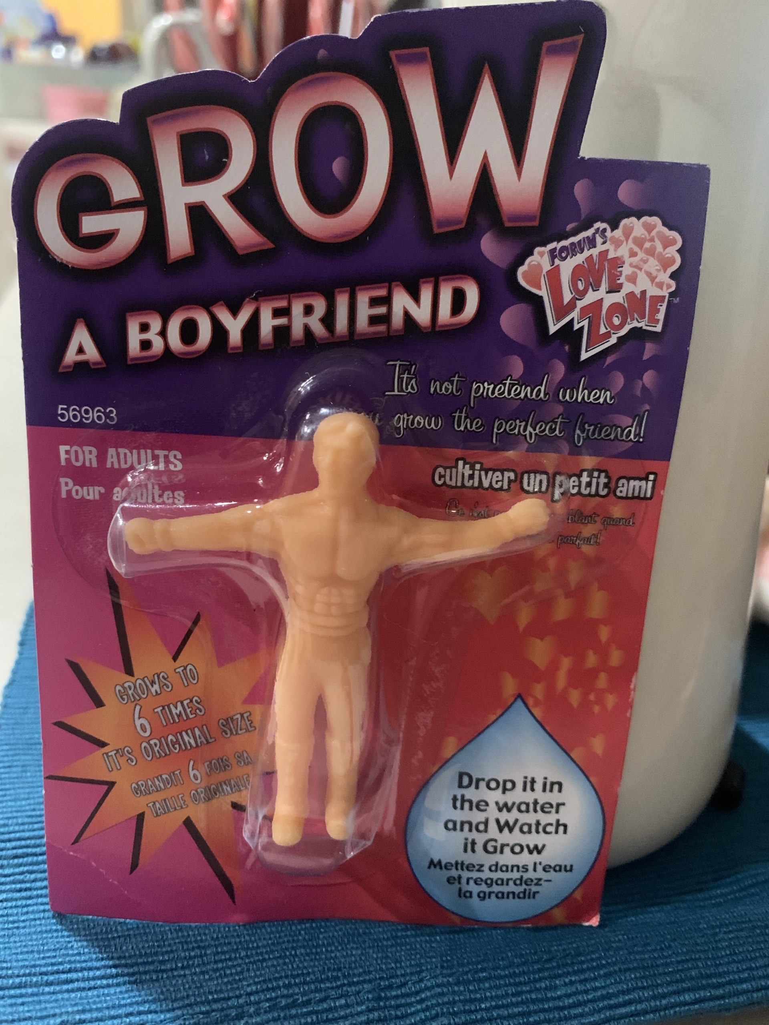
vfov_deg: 67.3
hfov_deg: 53.1
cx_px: 384
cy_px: 512
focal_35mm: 26
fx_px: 770
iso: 640
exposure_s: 1/24
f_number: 1.8
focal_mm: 4.25
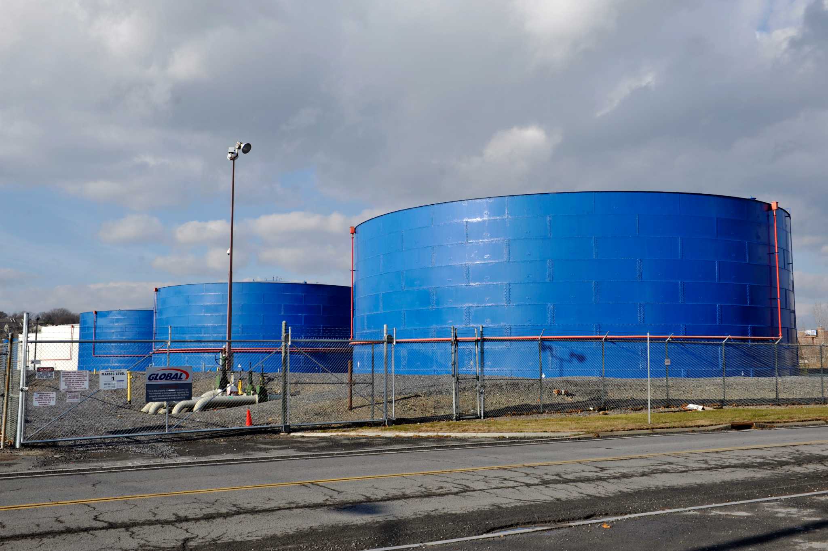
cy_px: 276
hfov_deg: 54.5
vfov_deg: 37.8
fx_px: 804
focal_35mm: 35
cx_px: 414
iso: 100
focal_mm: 35
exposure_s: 1/320
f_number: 9
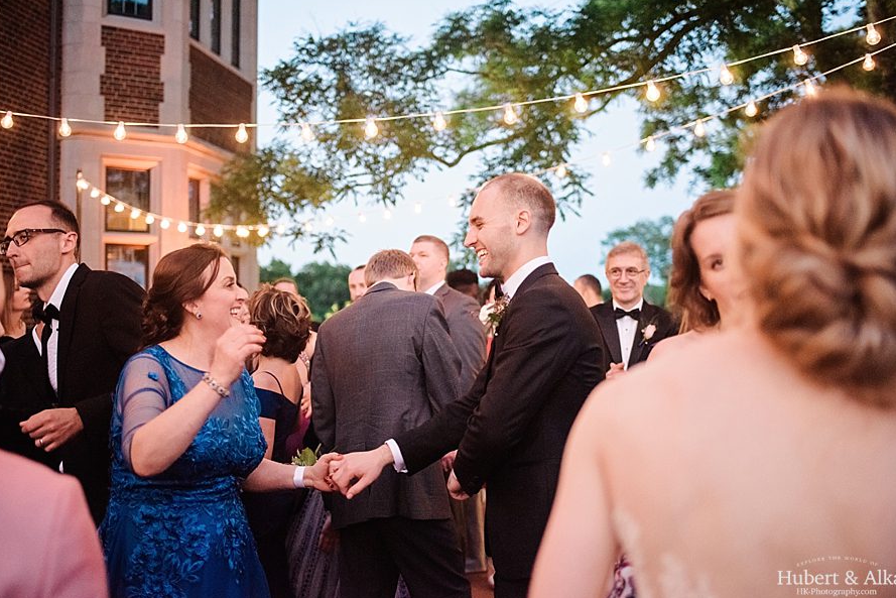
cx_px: 436
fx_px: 921
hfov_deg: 51.9
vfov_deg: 36.0
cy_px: 290
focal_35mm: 37
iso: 1600
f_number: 1.8
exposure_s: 1/250
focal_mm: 35
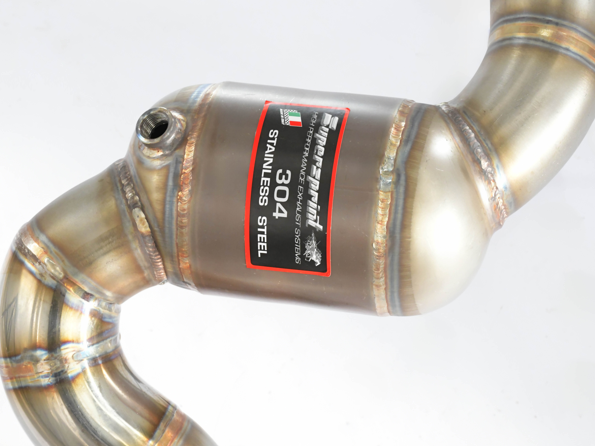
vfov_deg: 17.4
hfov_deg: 23.0
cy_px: 224
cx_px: 300
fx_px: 1461
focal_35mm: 85
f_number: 11
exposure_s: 1/200
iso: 4000
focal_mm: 52
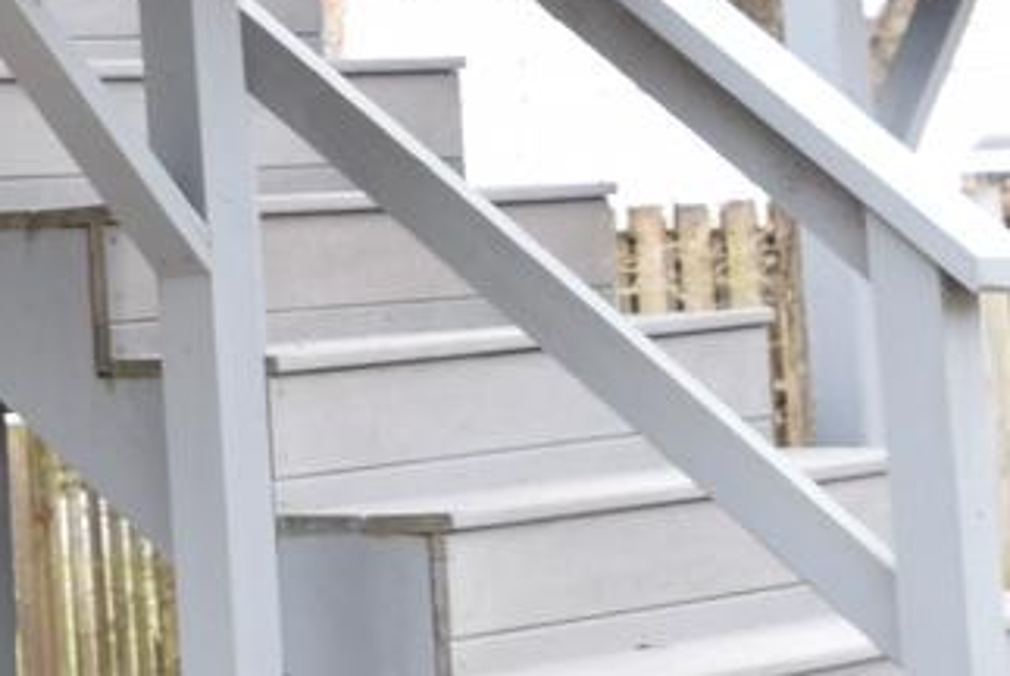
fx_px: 4802
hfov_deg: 11.6
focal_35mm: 171
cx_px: -435
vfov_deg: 7.9
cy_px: -289
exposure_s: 1/200
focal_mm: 18
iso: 200
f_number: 3.5
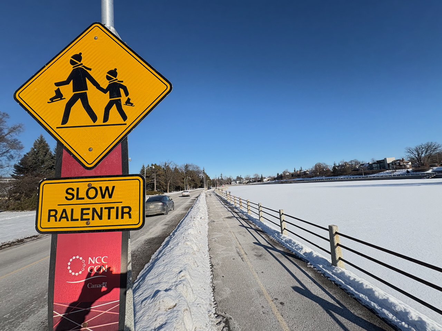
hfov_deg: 102.1
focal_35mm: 14
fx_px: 179
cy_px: 166
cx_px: 221
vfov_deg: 85.7
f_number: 2.2
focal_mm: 2.22
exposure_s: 1/1748
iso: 50
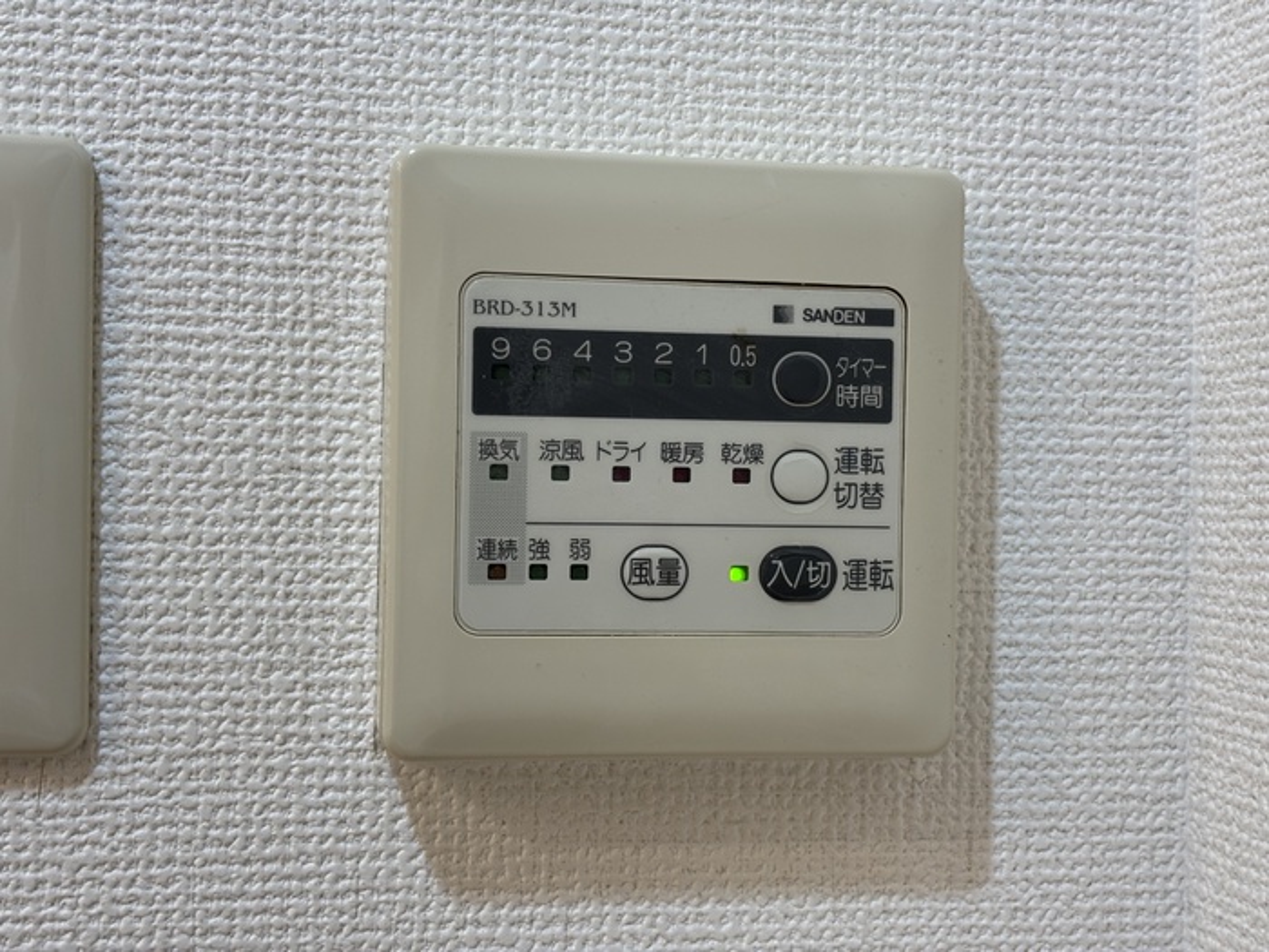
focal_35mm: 52
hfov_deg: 36.8
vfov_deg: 28.0
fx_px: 1906
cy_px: 476
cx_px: 634
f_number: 1.6
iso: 50
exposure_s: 1/60
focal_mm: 5.96
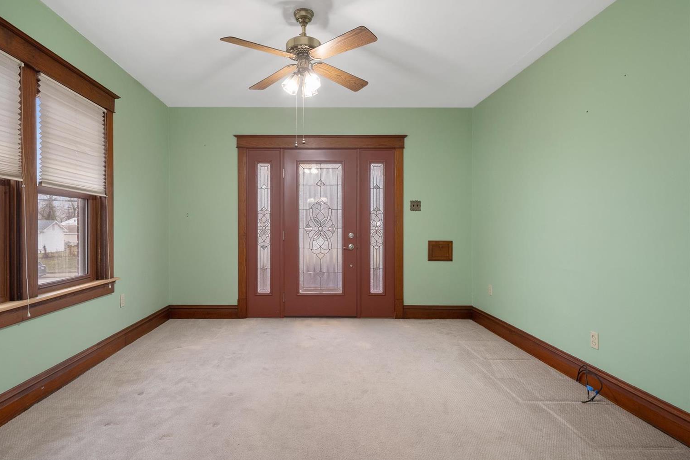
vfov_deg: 64.5
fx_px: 364
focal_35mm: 19
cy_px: 235
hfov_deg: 86.8
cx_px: 326
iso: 400
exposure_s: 1/2.5
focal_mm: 9
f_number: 6.3
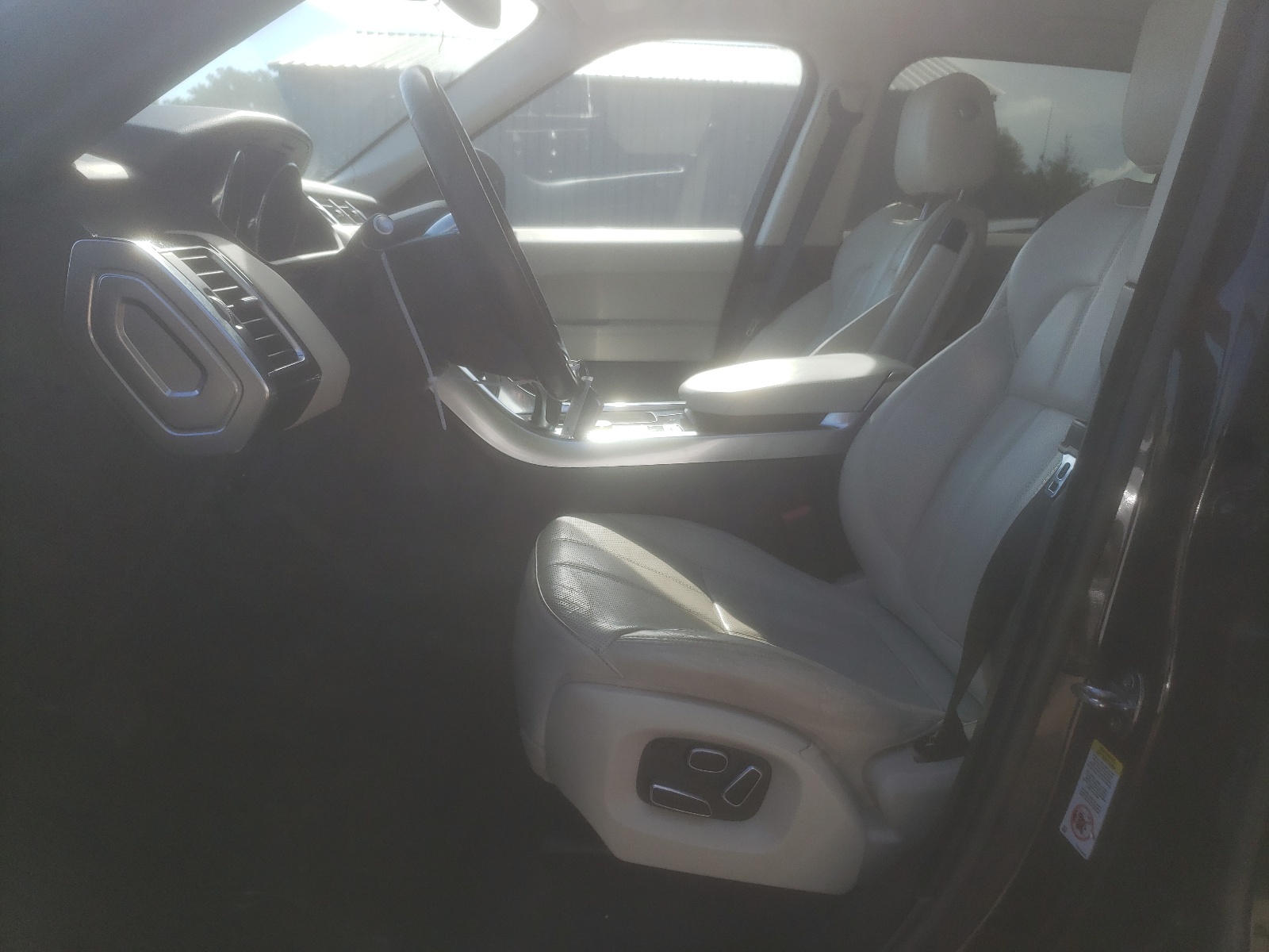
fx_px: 953
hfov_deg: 67.3
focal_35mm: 26
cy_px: 476
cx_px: 634
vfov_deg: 53.1
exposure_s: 1/1250
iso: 50
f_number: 1.5
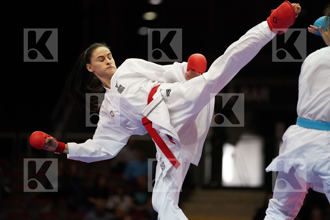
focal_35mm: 191
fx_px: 1751
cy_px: 110
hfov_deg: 10.8
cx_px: 165
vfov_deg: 7.2
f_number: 2.8
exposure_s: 1/1000
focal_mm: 191
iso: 3200
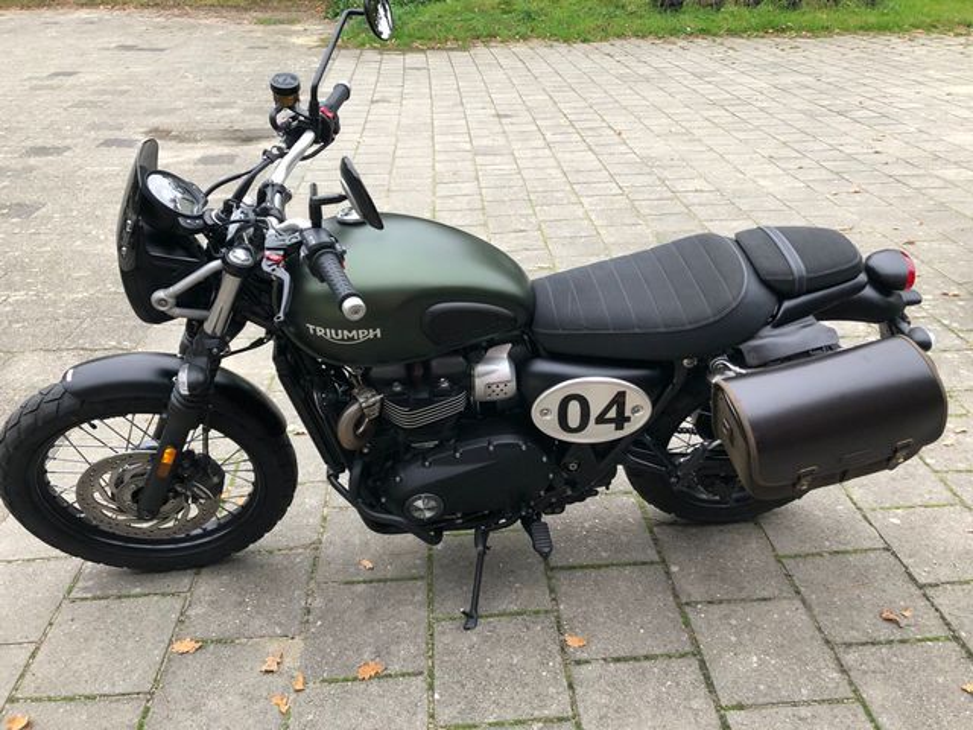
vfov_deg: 49.7
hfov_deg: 63.4
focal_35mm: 28
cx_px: 486
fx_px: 787
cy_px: 365
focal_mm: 3.99
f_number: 1.8
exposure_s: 1/33
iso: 40
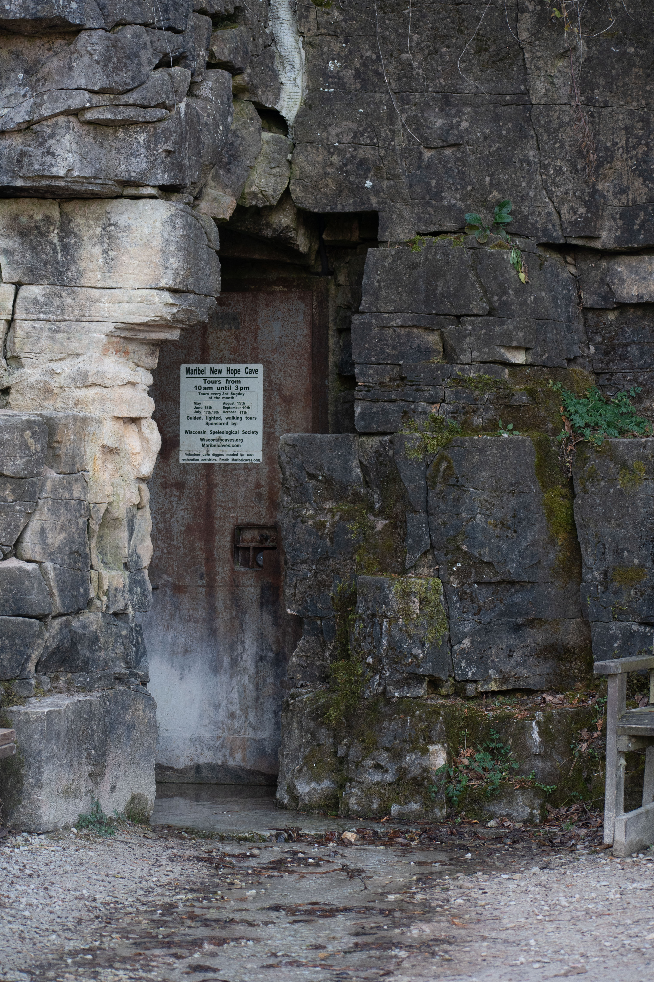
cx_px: 327
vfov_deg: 16.7
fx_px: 3351
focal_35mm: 123
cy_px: 491
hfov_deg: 11.1
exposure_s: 1/125
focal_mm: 82
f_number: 5.6
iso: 500
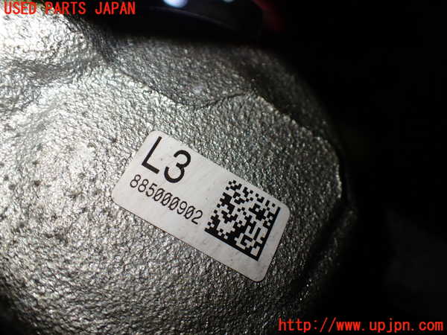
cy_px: 168
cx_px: 224
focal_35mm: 30
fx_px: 387
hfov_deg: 60.0
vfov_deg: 46.8
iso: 100
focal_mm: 5.4
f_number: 2.3
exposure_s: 1/160
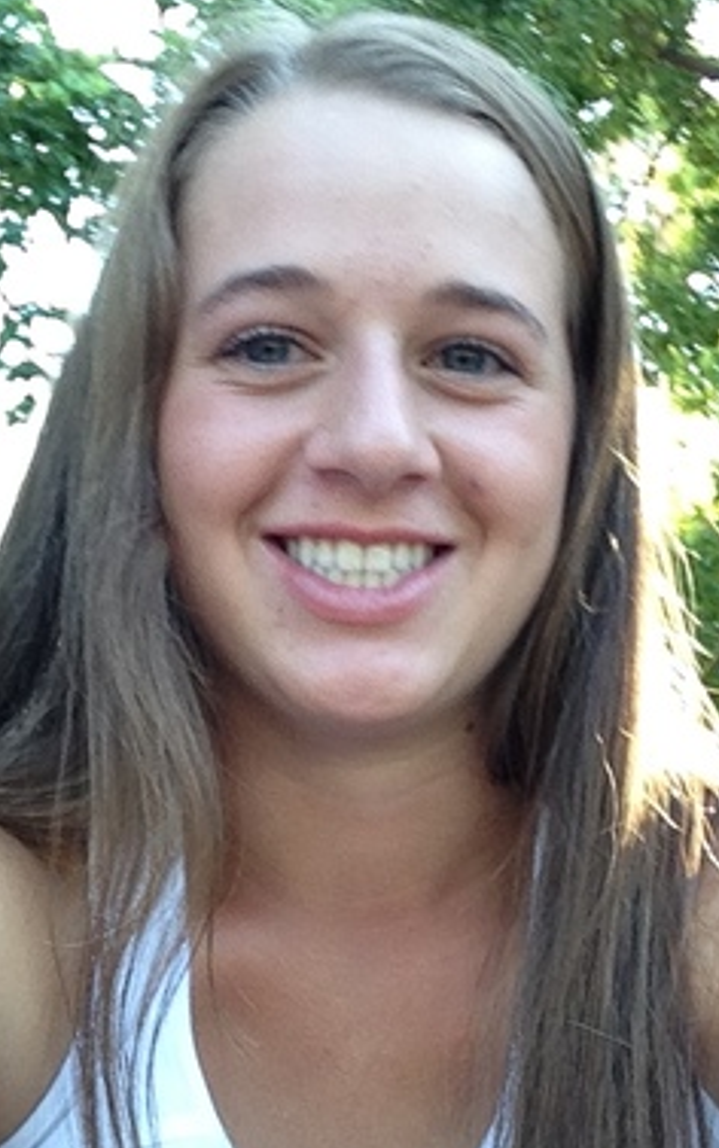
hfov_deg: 20.7
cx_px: 335
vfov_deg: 32.5
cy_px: 542
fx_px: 1973
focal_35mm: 63
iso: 40
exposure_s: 1/60
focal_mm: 2.18
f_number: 2.4
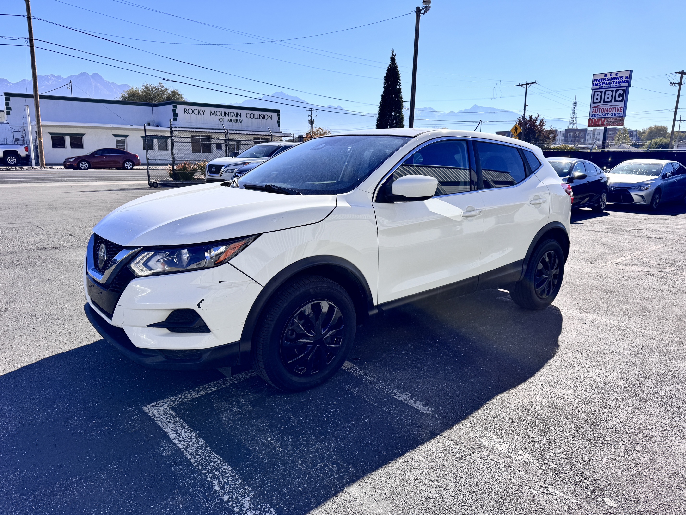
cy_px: 258
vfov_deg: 56.8
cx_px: 343
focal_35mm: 24
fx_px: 476
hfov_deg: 71.6
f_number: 1.78
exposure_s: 1/5814
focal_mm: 6.76
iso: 80
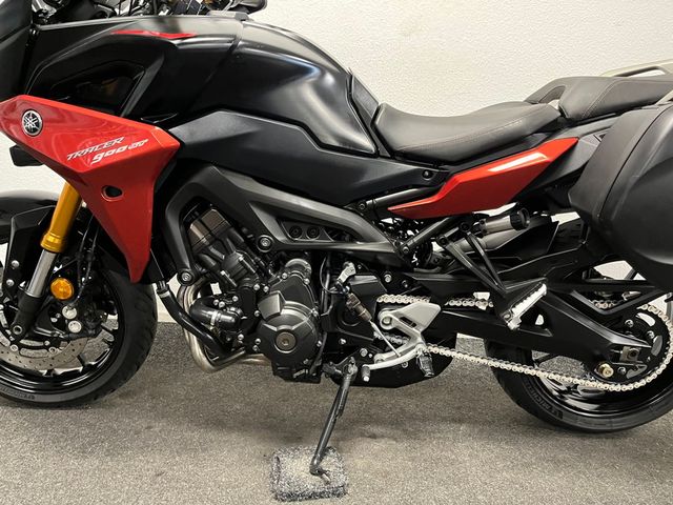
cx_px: 336
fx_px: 505
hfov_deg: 67.3
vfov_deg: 53.1
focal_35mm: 26
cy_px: 252
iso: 400
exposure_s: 1/33
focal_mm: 5.1
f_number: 1.6
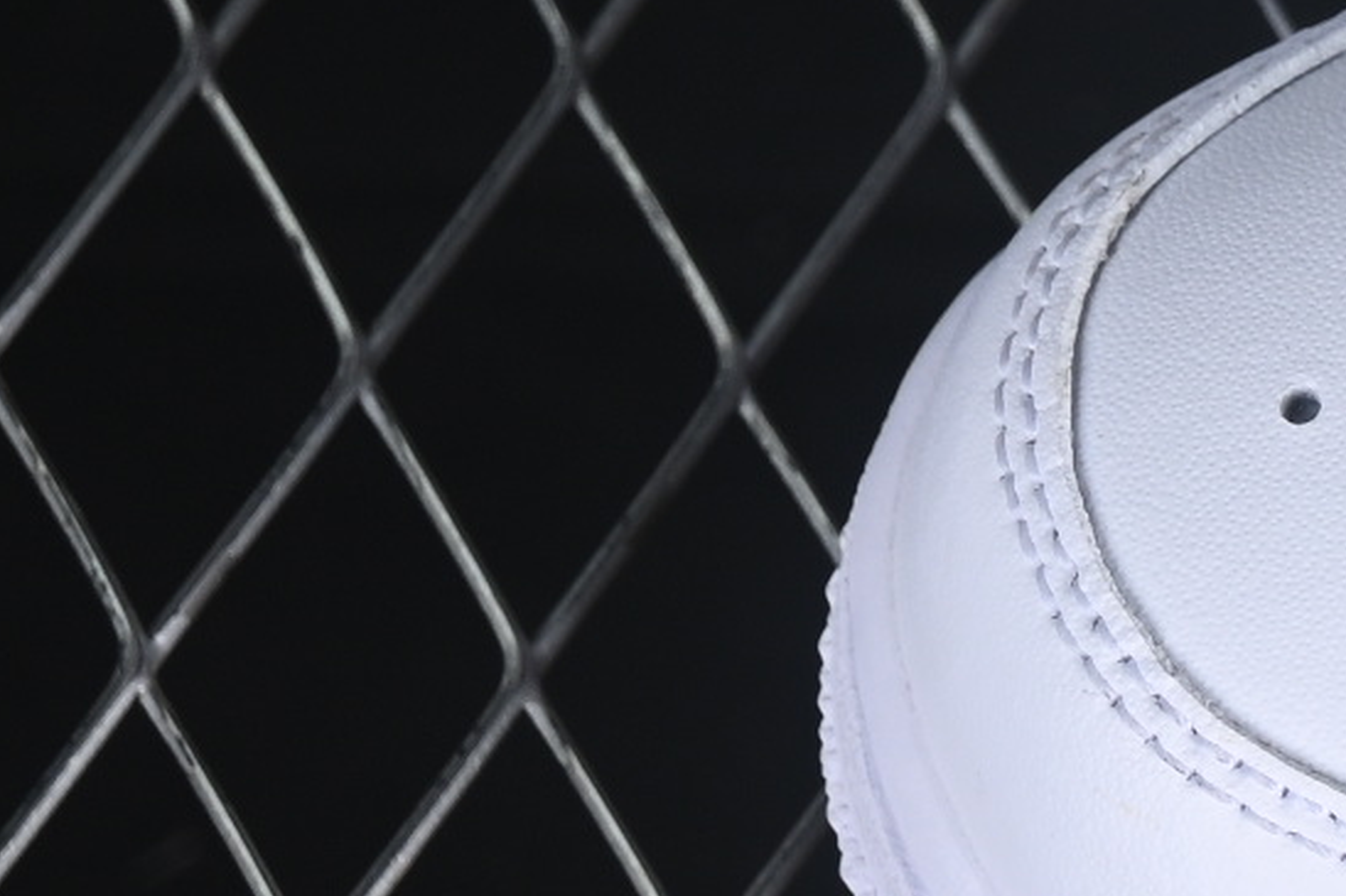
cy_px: -341
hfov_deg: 5.2
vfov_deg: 3.6
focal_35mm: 381
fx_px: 14240
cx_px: 3232
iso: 160
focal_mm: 50
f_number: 7.1
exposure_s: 1/80
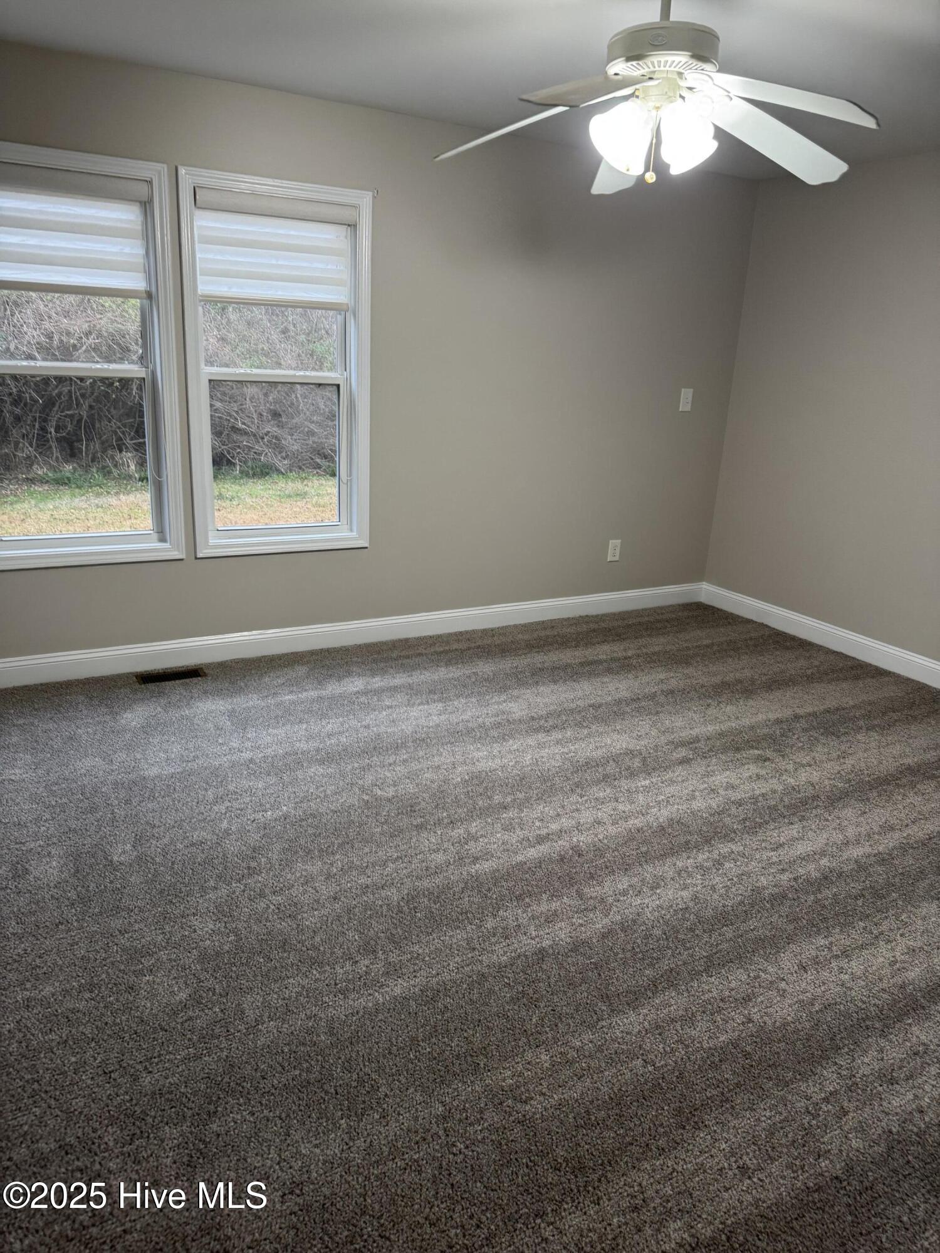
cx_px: 470
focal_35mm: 24
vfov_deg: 71.6
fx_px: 869
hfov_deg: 56.8
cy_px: 626
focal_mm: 6.76
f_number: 1.78
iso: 160
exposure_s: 1/60
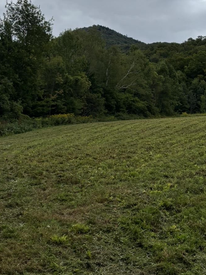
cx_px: 116
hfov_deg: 24.4
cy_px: 99
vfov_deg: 32.0
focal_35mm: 60
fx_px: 476
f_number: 1.6
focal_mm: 5.96
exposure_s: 1/1092
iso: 50
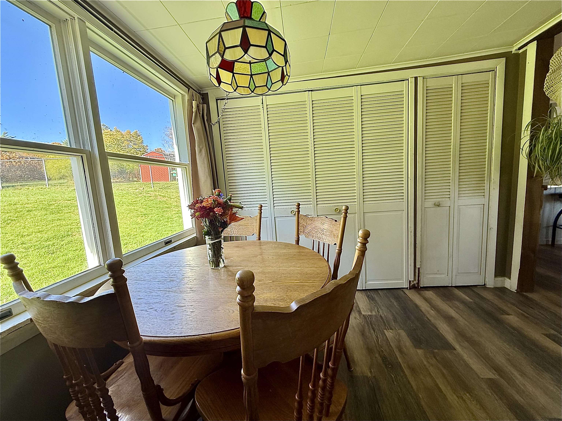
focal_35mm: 14
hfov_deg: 102.1
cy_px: 210
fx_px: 227
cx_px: 281
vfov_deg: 85.7
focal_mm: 2.22
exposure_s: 1/99
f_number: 2.2
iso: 80
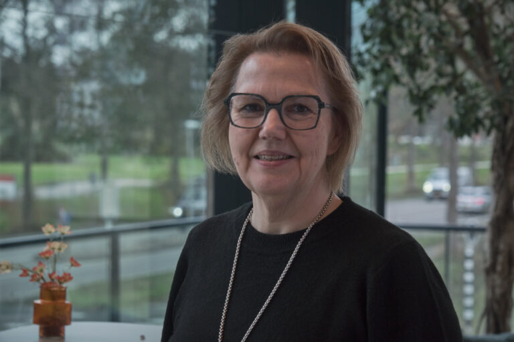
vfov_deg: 12.0
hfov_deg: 17.9
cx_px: 257
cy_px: 171
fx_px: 1628
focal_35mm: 114
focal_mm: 76.3
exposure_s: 1/80
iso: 500
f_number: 5.6
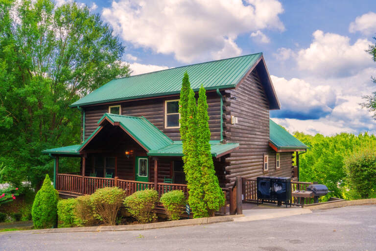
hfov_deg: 69.4
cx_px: 188
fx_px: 272
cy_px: 126
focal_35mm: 26
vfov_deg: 49.6
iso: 100
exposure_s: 1/200
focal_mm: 26
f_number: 8
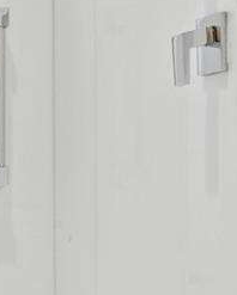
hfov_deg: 12.0
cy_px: 187
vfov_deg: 21.0
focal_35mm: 91
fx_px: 797
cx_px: -399
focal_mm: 15
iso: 200
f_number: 8
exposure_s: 1/2
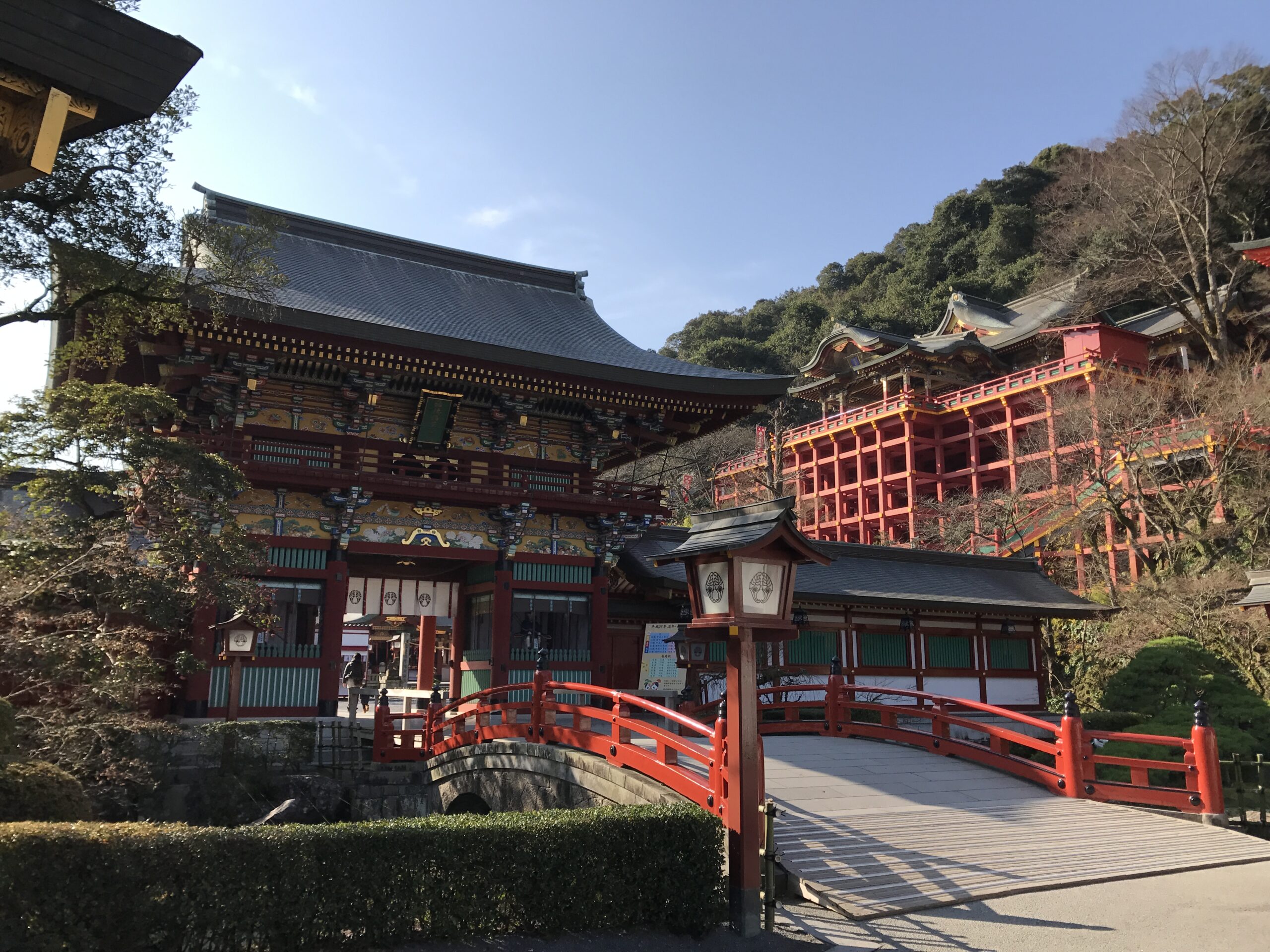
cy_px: 476
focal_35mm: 28
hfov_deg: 63.4
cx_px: 635
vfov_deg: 49.7
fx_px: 1027
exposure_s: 1/1429
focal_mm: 3.99
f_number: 1.8
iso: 20
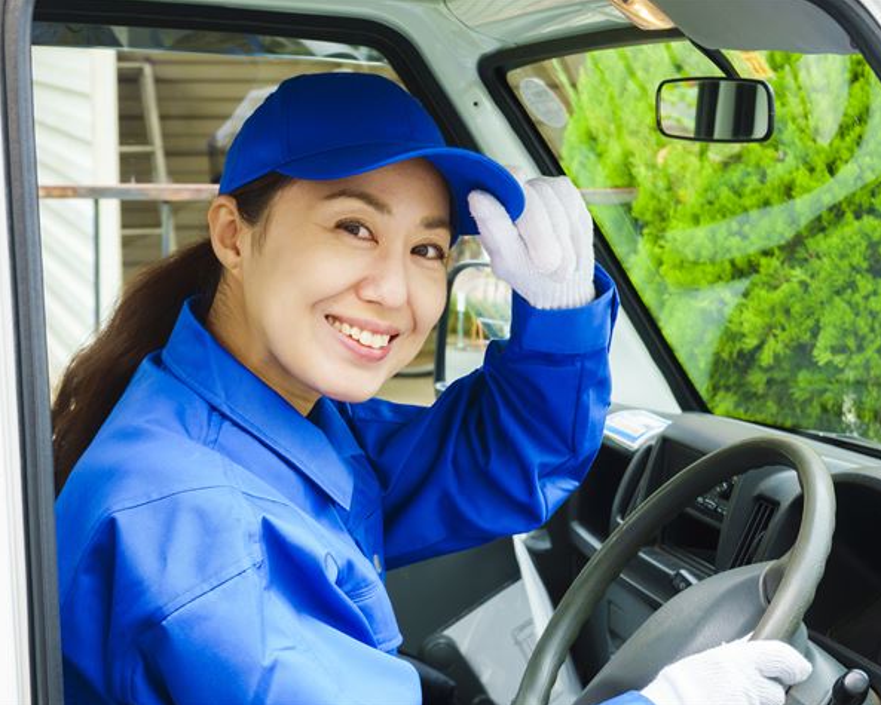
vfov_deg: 18.7
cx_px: 469
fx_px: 2139
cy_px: 353
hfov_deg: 23.3
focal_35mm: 82
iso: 160
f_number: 4
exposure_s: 1/80
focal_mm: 26.37
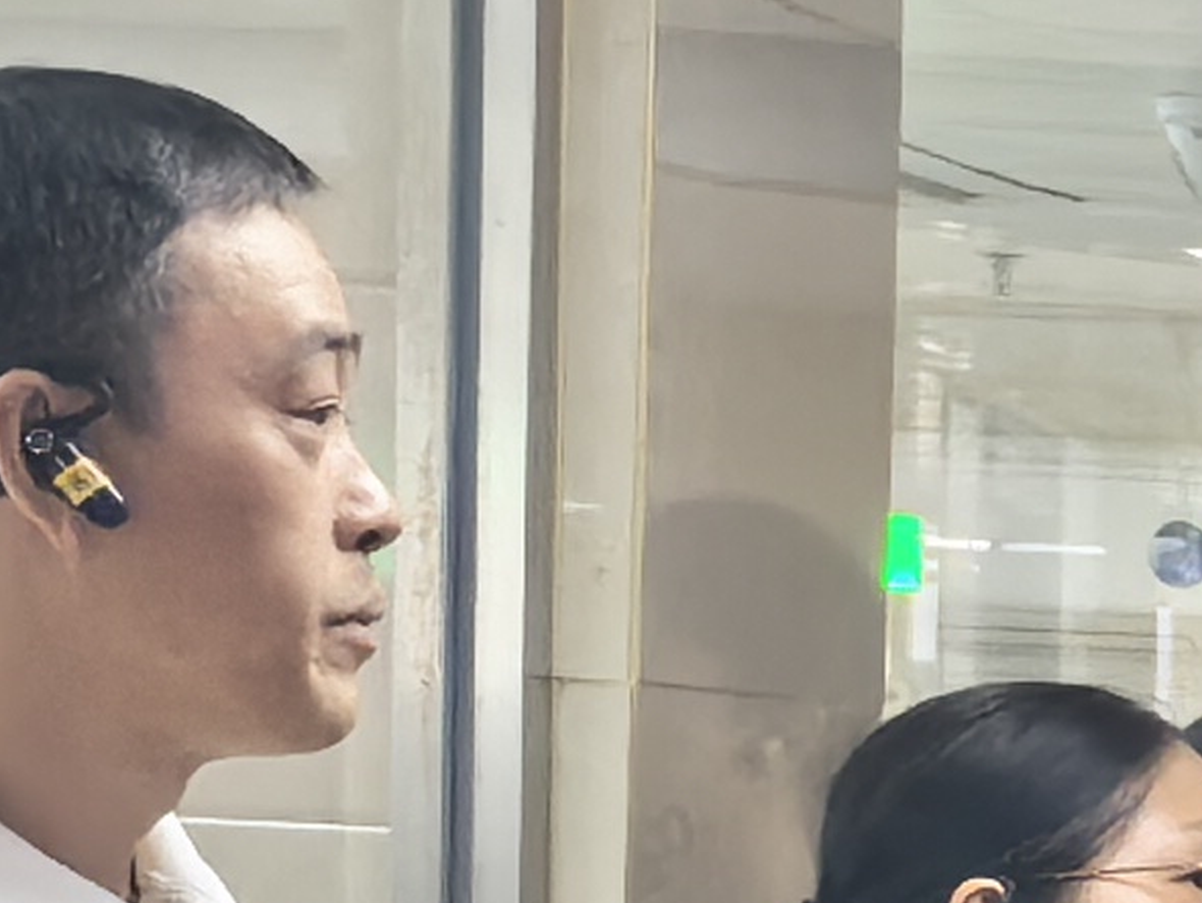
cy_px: 1553
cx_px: 3773
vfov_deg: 6.4
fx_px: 7955
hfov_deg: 7.5
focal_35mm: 229
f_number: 2
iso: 200
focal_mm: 5.75
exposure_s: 1/100
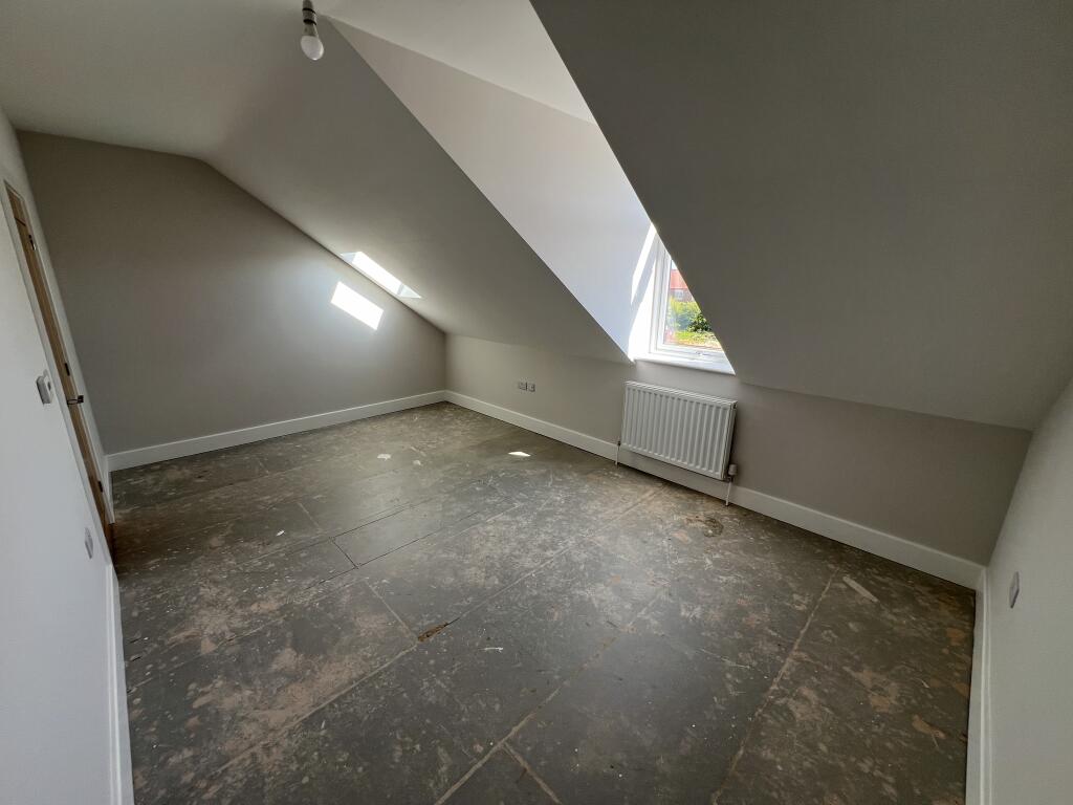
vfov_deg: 89.9
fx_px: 403
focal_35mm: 13
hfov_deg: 106.2
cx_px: 536
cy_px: 402
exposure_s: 1/142
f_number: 1.8
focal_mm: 1.57
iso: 32
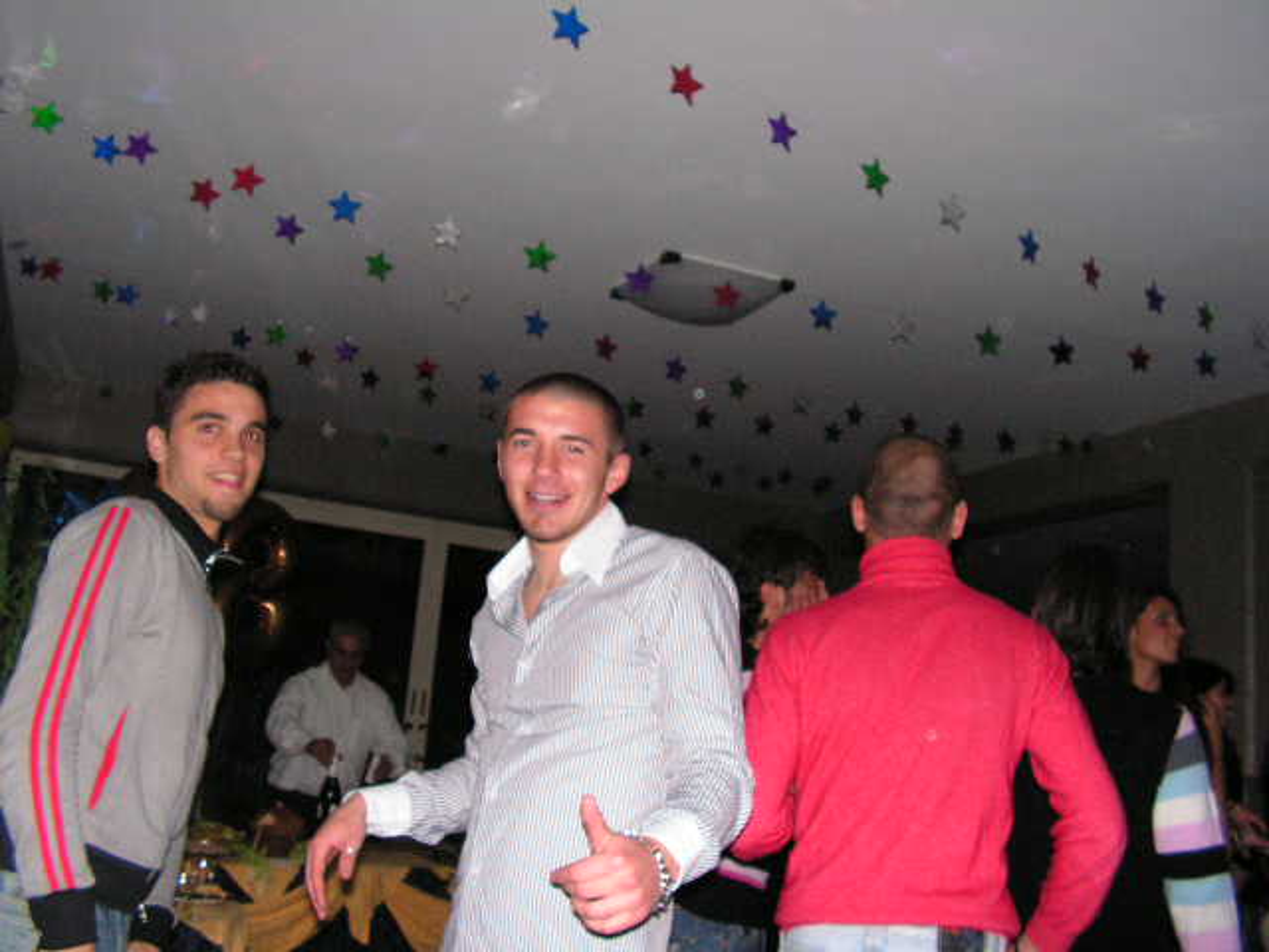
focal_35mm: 36
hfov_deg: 51.4
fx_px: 1320
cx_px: 634
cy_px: 476
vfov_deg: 39.7
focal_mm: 6
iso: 200
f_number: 3.2
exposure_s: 1/40
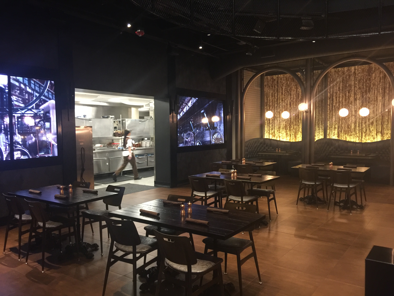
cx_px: 197
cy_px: 148
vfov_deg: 48.2
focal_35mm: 29
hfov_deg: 61.7
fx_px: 330
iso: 125
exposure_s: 1/10
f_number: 2.2
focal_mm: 4.15
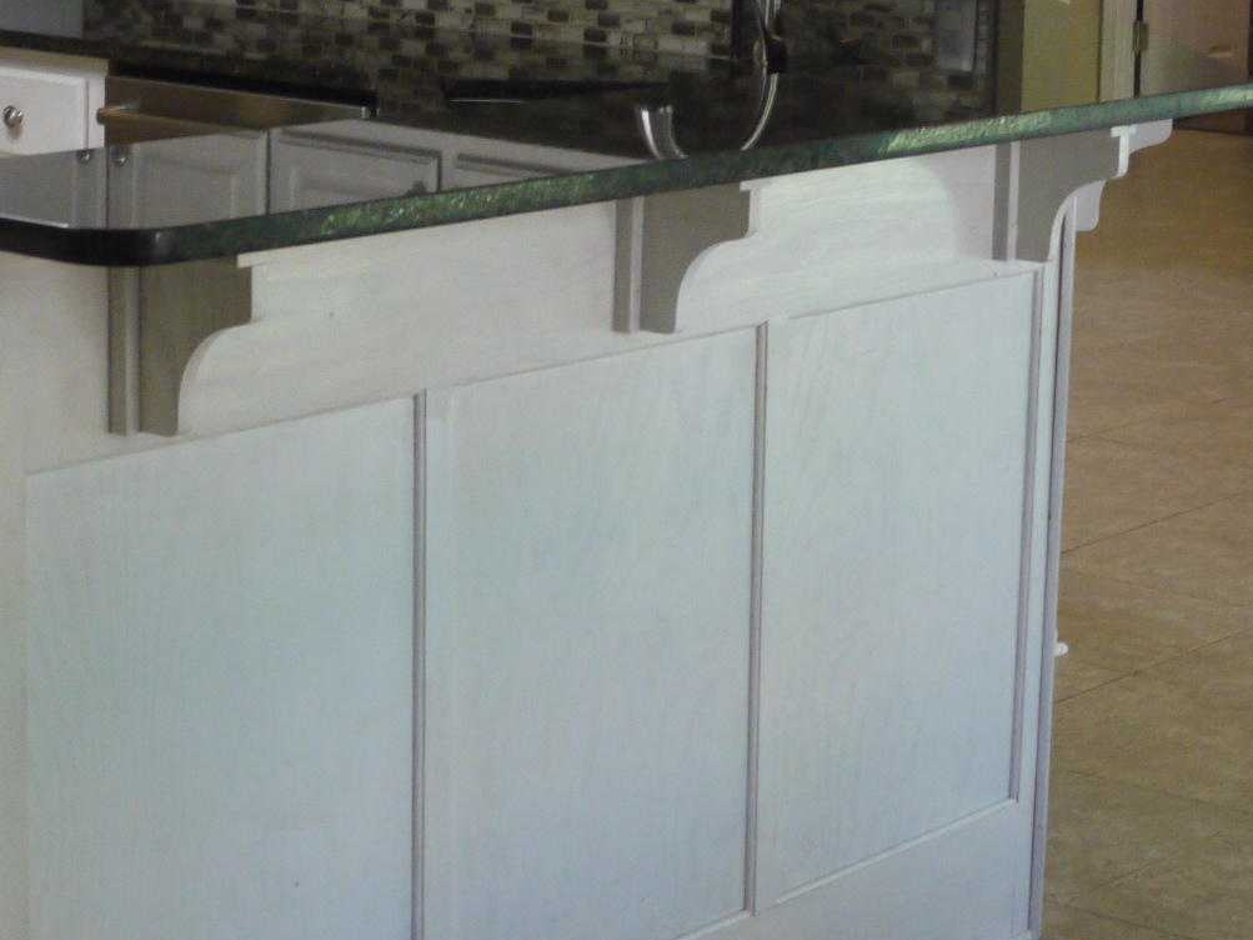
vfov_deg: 15.0
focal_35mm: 98
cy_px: 138
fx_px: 3547
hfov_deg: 20.0
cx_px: 560
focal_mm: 24
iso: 800
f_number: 4.8
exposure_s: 1/60
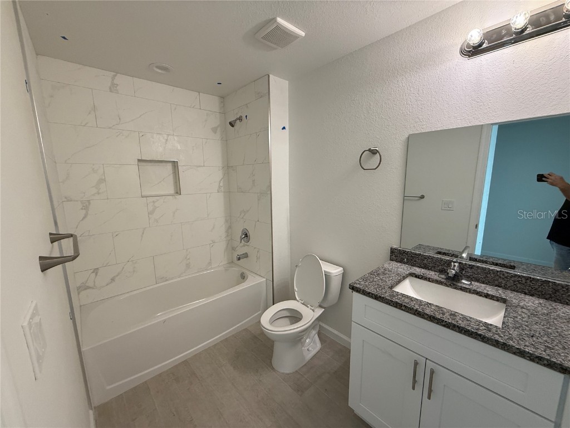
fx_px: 231
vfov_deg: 85.7
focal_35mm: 14
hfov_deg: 102.1
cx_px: 285
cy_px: 214
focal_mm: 2.22
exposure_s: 1/120
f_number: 2.2
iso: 200
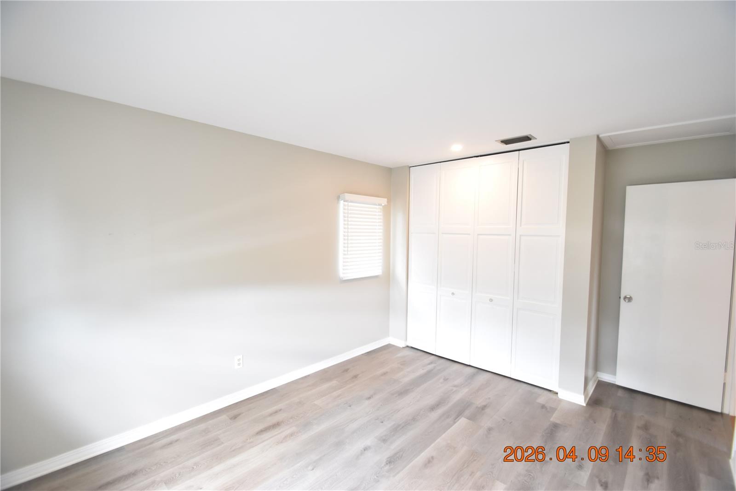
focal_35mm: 15
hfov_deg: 100.4
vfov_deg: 77.3
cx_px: 368
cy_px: 246
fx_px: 307
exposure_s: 1/30
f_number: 3.5
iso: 800
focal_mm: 10
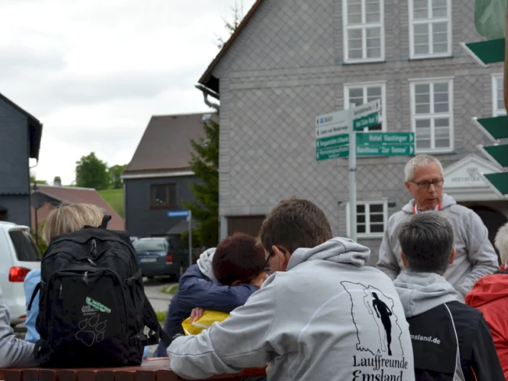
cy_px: 233
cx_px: 284
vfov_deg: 21.6
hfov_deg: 28.5
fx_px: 998
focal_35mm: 68
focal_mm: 30
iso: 800
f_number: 4.2
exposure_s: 1/1000
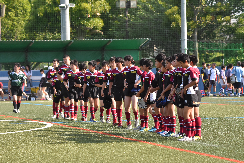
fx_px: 1577
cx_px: 122
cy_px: 82
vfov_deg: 5.9
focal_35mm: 232
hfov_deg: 8.8
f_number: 5.6
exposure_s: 1/2500
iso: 1100
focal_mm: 155
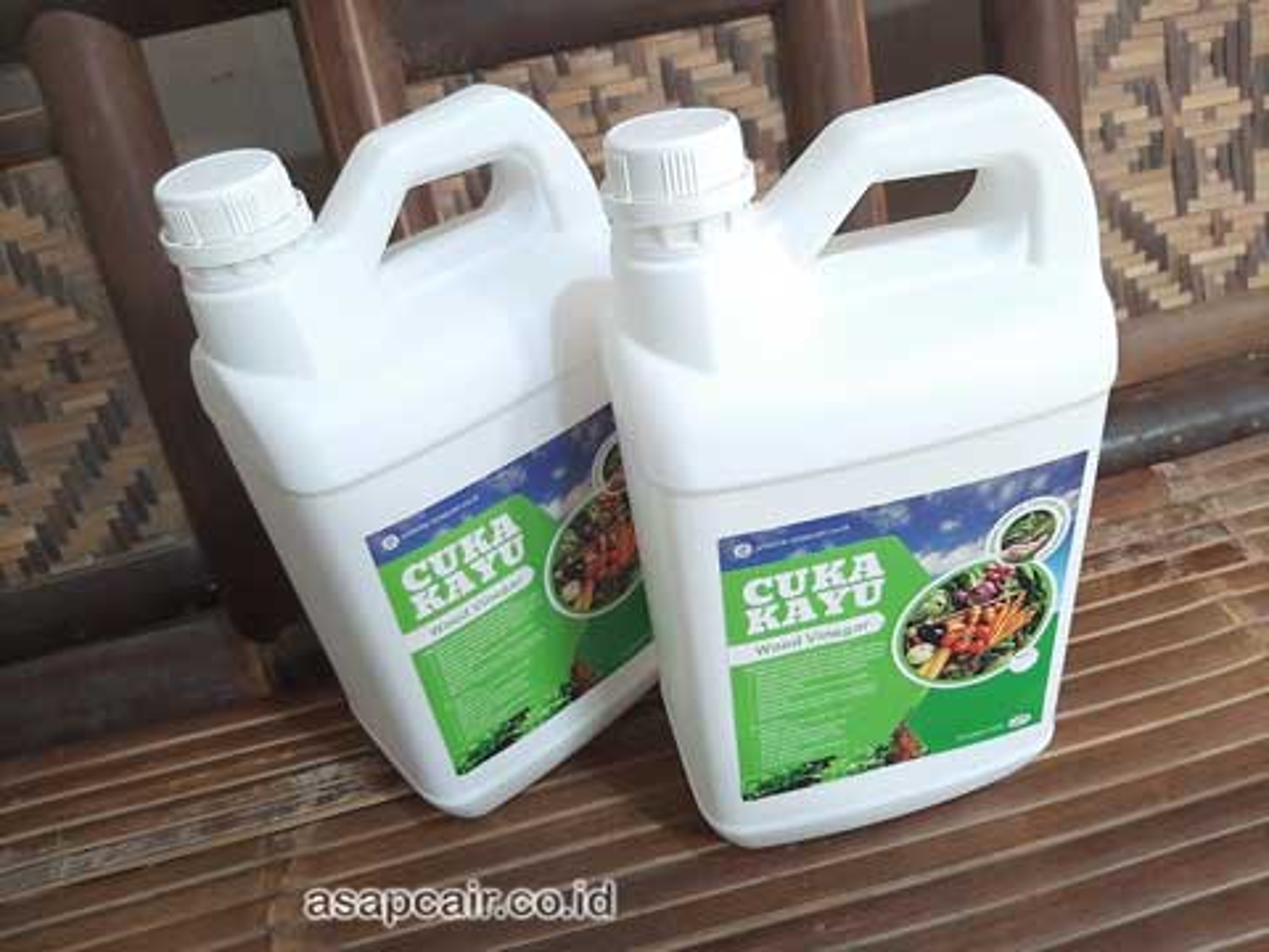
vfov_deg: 51.4
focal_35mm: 27
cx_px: 634
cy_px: 476
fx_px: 990
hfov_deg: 65.3
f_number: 1.7
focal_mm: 3.93
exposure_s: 1/20
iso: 500
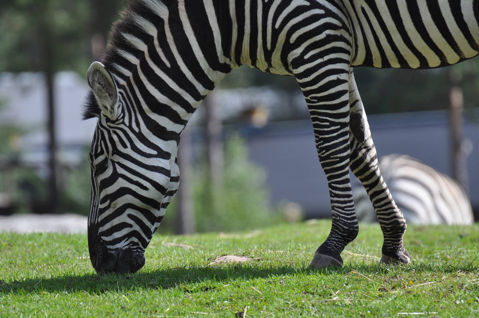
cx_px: 240
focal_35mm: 450
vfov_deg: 3.0
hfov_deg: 4.6
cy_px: 159
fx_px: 5981
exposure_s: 1/500
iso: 280
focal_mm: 300
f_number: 5.6
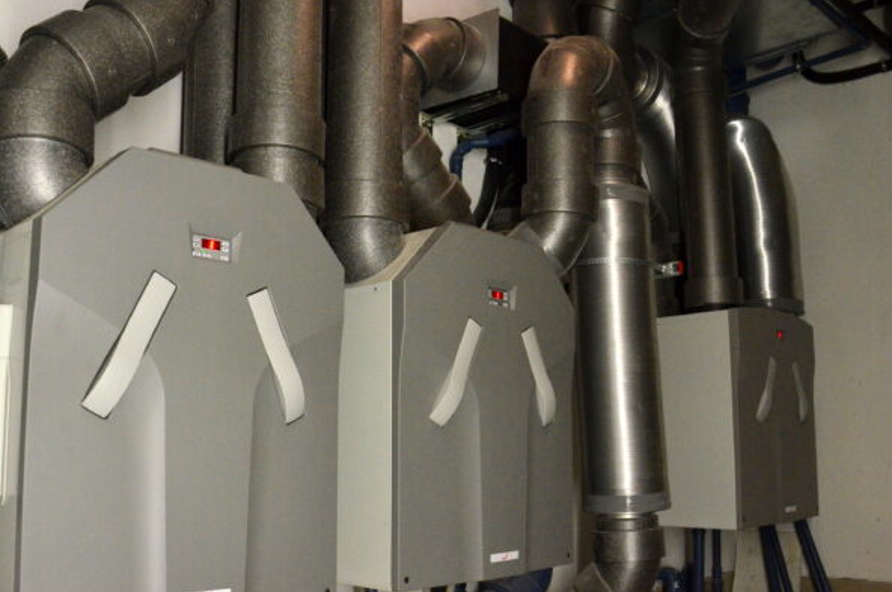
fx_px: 866
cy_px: 290
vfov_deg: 37.7
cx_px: 384
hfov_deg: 54.3
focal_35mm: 35
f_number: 6.3
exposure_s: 1/160
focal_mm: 18
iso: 1600
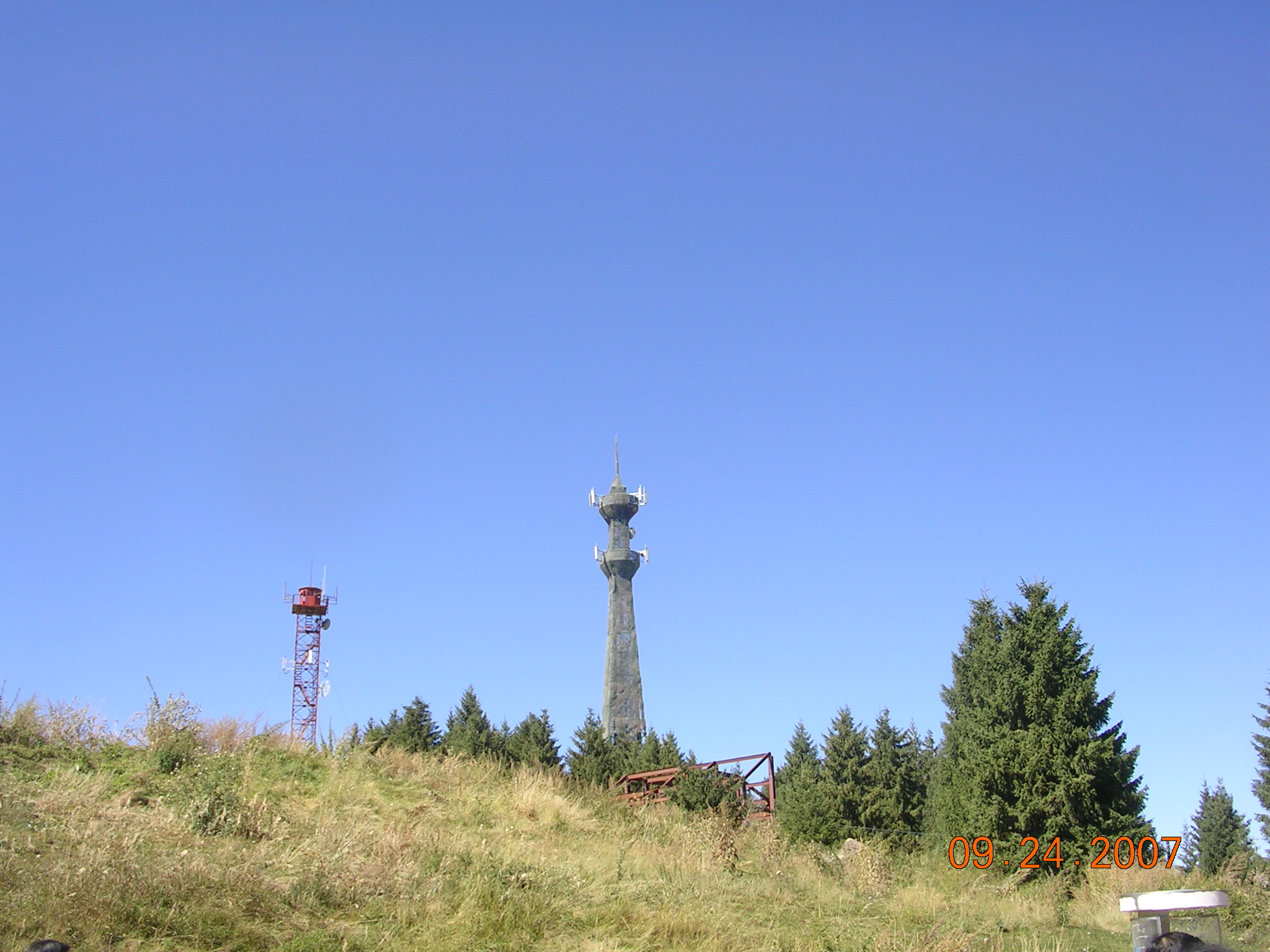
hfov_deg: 49.0
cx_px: 635
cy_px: 476
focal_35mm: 38
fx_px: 1394
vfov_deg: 37.7
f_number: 5.6
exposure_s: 1/187
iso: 50
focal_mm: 5.8
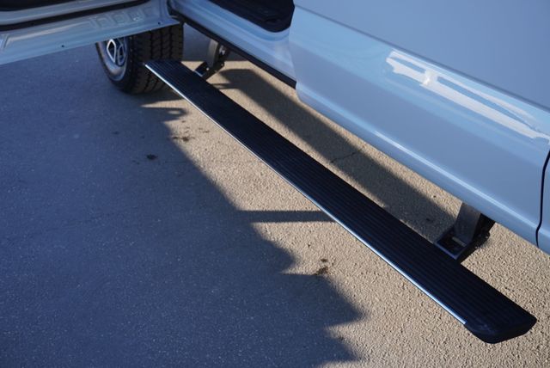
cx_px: 275
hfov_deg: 43.6
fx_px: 688
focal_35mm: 45
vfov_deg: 29.9
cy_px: 184
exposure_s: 1/160
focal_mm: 30
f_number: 5
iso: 200
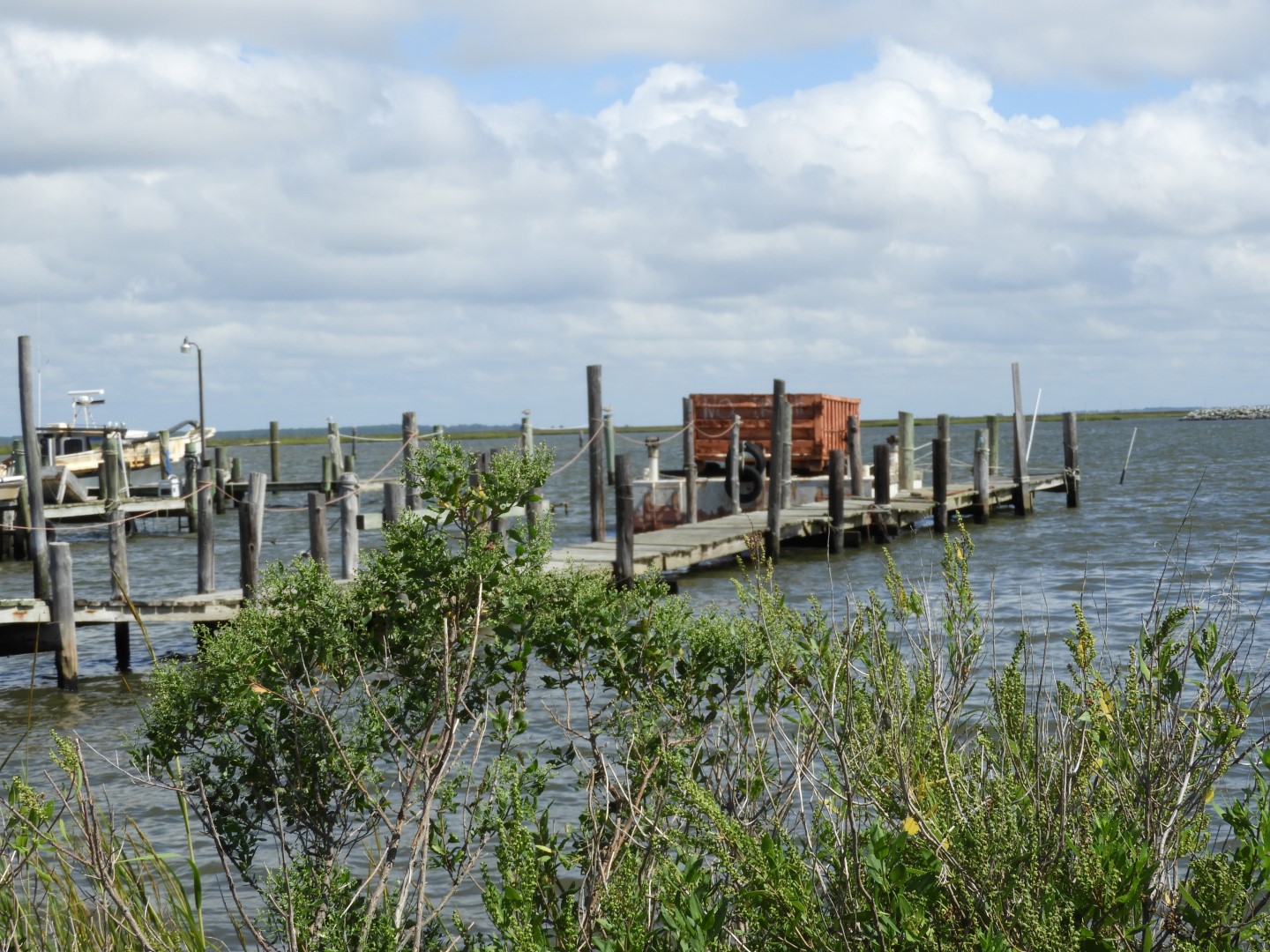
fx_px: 2935
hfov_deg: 24.4
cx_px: 635
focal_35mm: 80
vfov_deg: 18.4
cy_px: 476
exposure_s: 1/800
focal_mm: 14.3
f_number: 4.5
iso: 100
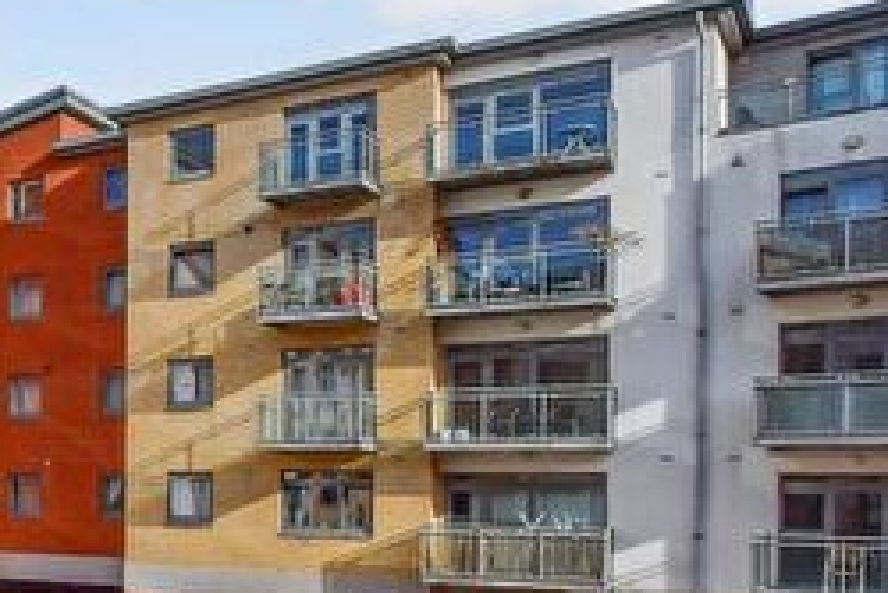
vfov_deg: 30.9
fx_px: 1037
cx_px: -71
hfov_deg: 38.9
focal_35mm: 42
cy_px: 499
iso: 400
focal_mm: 10
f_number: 8
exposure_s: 1/2500
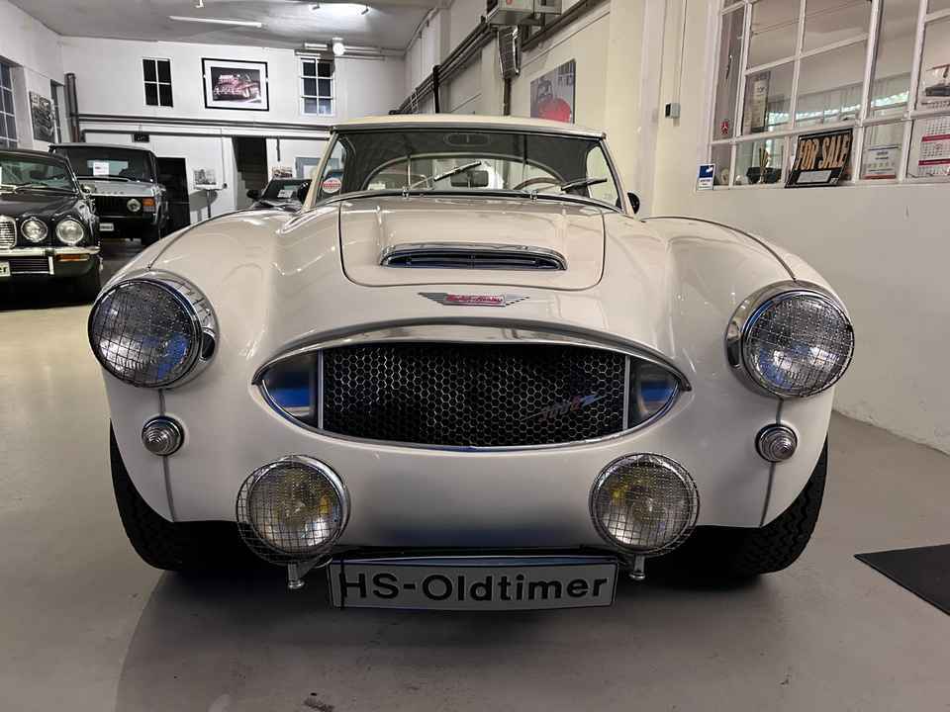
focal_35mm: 26
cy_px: 356
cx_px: 475
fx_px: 714
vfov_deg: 53.1
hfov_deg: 67.3
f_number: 1.5
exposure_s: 1/33
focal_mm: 5.7
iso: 400
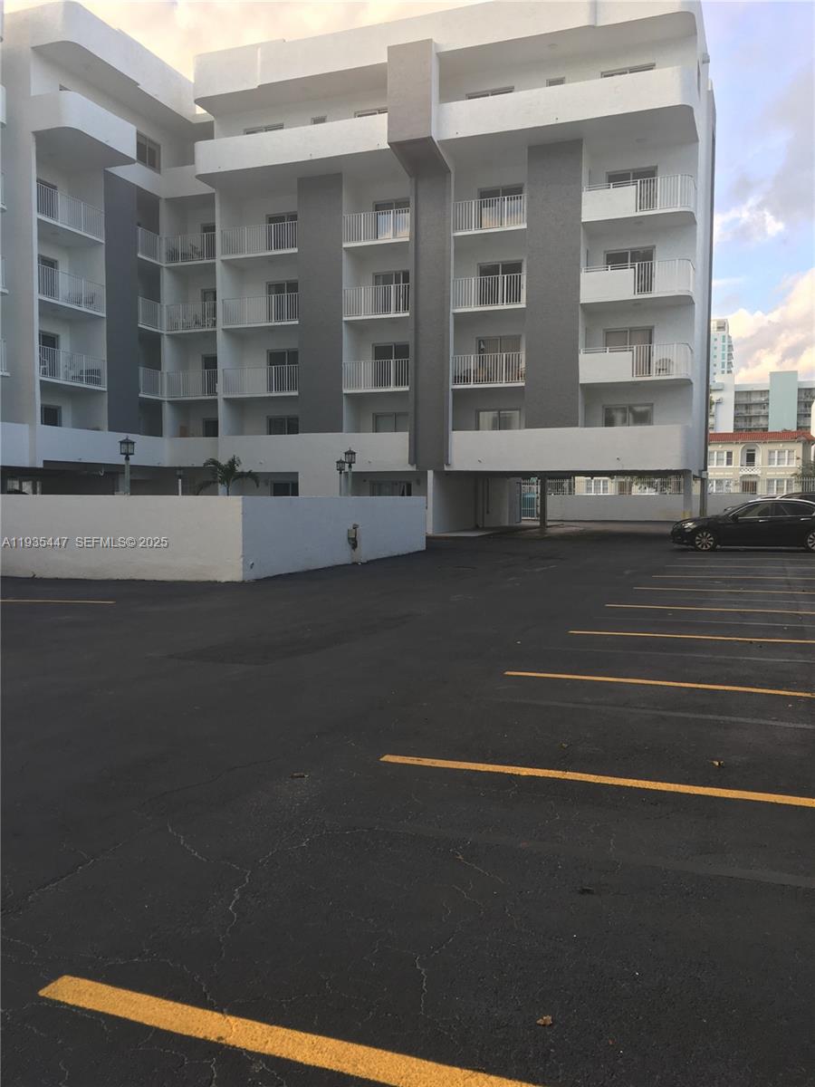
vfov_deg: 61.7
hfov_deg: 48.2
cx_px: 408
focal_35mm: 29
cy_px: 544
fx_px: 910
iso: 25
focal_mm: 4.15
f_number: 2.2
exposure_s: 1/158
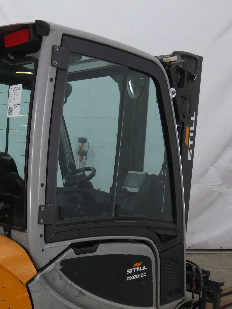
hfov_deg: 29.8
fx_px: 429
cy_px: 244
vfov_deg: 38.3
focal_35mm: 48
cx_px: 56
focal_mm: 5
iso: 320
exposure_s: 1/80
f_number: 3.2
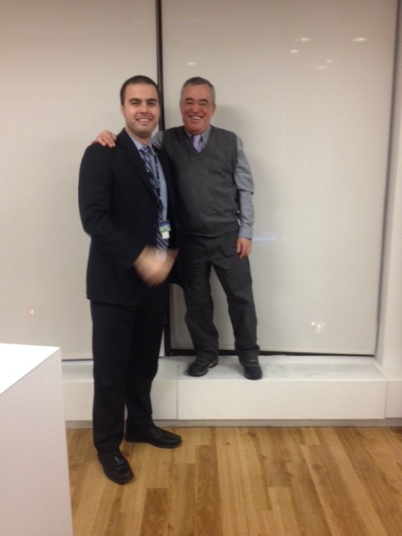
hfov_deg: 40.7
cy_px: 268
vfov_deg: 52.6
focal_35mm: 35
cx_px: 201
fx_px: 542
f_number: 2.4
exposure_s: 1/20
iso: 125
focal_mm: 4.28
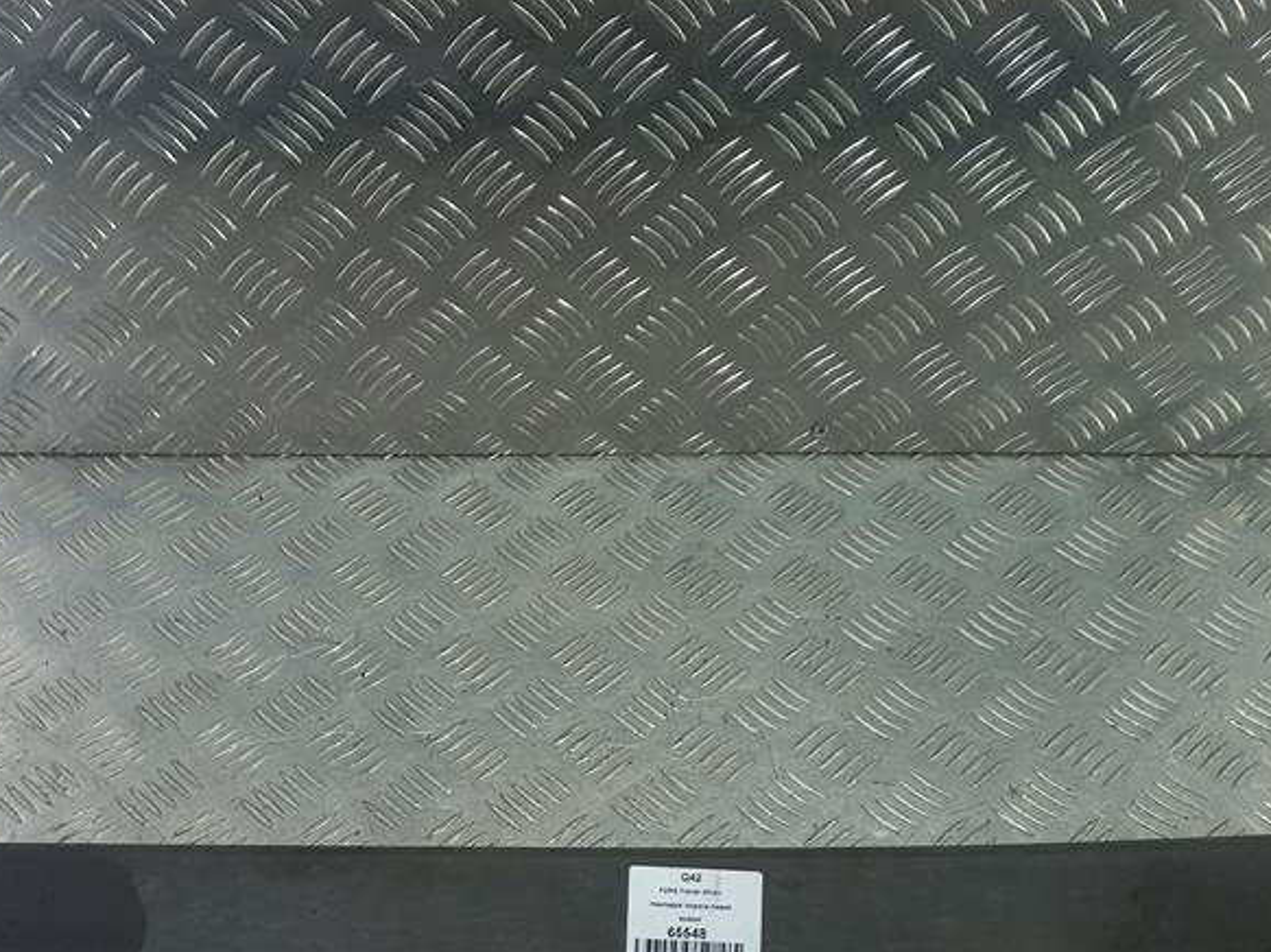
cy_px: 817
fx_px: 1615
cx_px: 491
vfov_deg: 31.6
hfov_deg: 42.7
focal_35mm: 44
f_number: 1.8
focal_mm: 4.6
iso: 50
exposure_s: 1/50
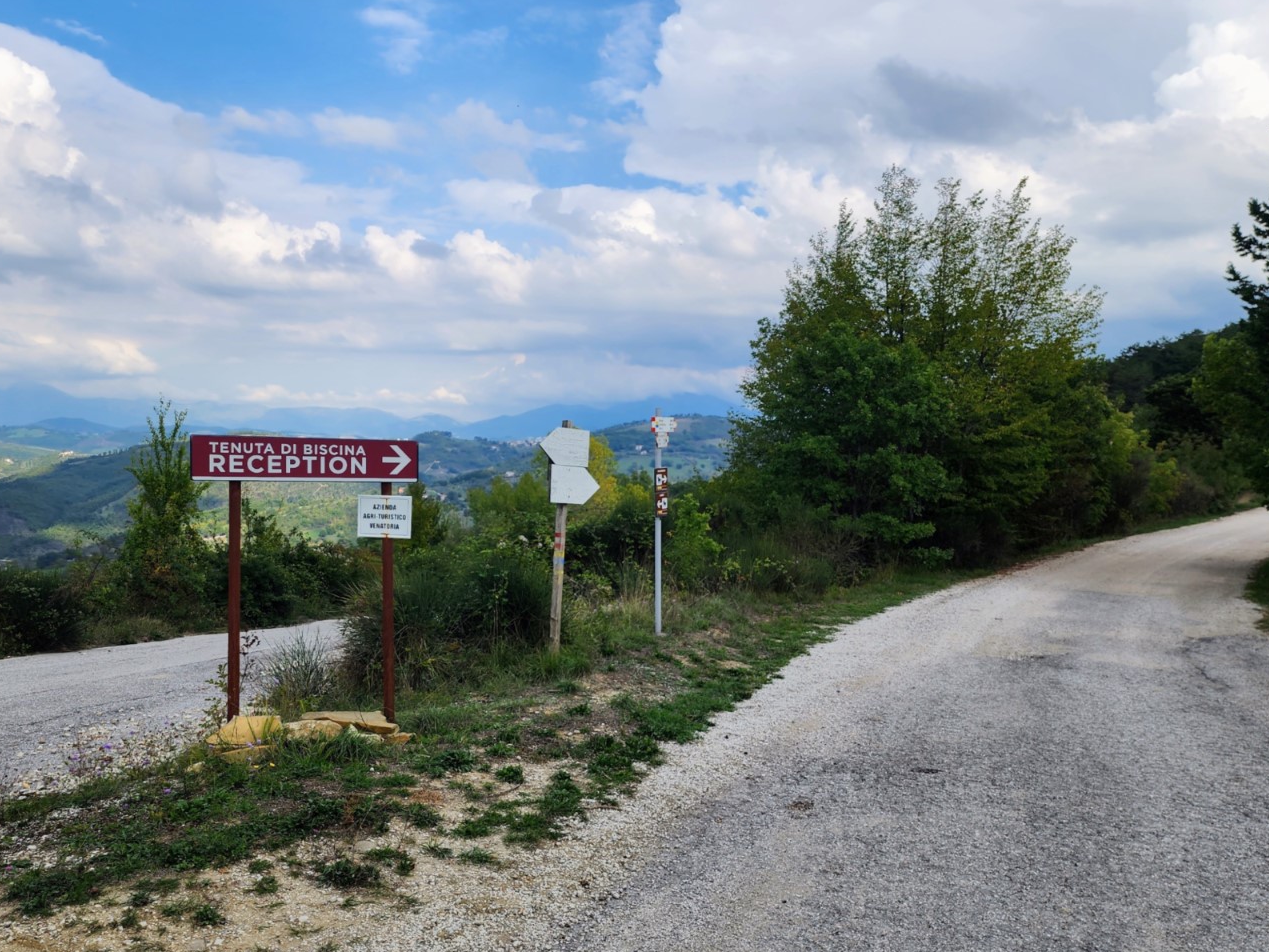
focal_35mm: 29
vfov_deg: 48.2
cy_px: 500
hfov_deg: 61.6
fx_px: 1063
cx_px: 594
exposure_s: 1/773
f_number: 1.8
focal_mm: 6.4
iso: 12
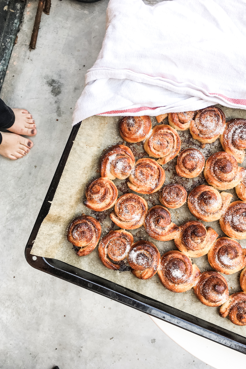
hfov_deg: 42.3
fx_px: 318
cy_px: 190
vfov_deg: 60.3
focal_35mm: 31
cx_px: 130
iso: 25
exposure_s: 1/50
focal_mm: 4.15
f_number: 2.2
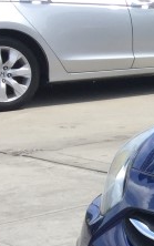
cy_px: 156
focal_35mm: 142
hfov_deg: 7.7
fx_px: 952
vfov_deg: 14.7
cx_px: 497
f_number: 2.2
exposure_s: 1/842
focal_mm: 4.15
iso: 32
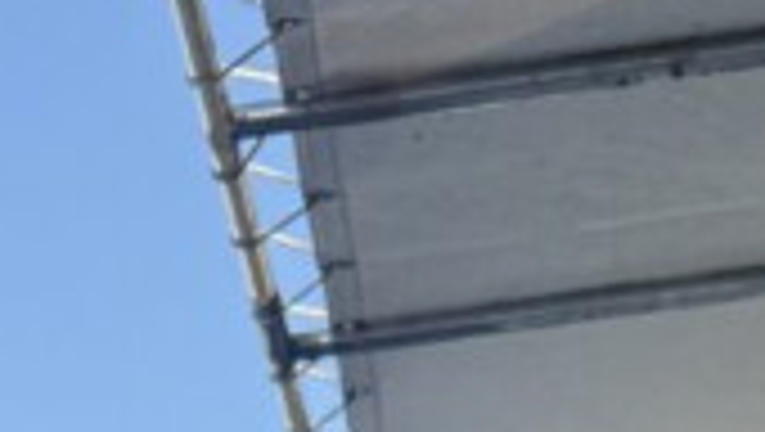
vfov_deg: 6.7
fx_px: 3127
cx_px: 432
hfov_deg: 13.9
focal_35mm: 154
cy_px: 1570
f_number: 1.78
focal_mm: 6.76
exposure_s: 1/1076
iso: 80
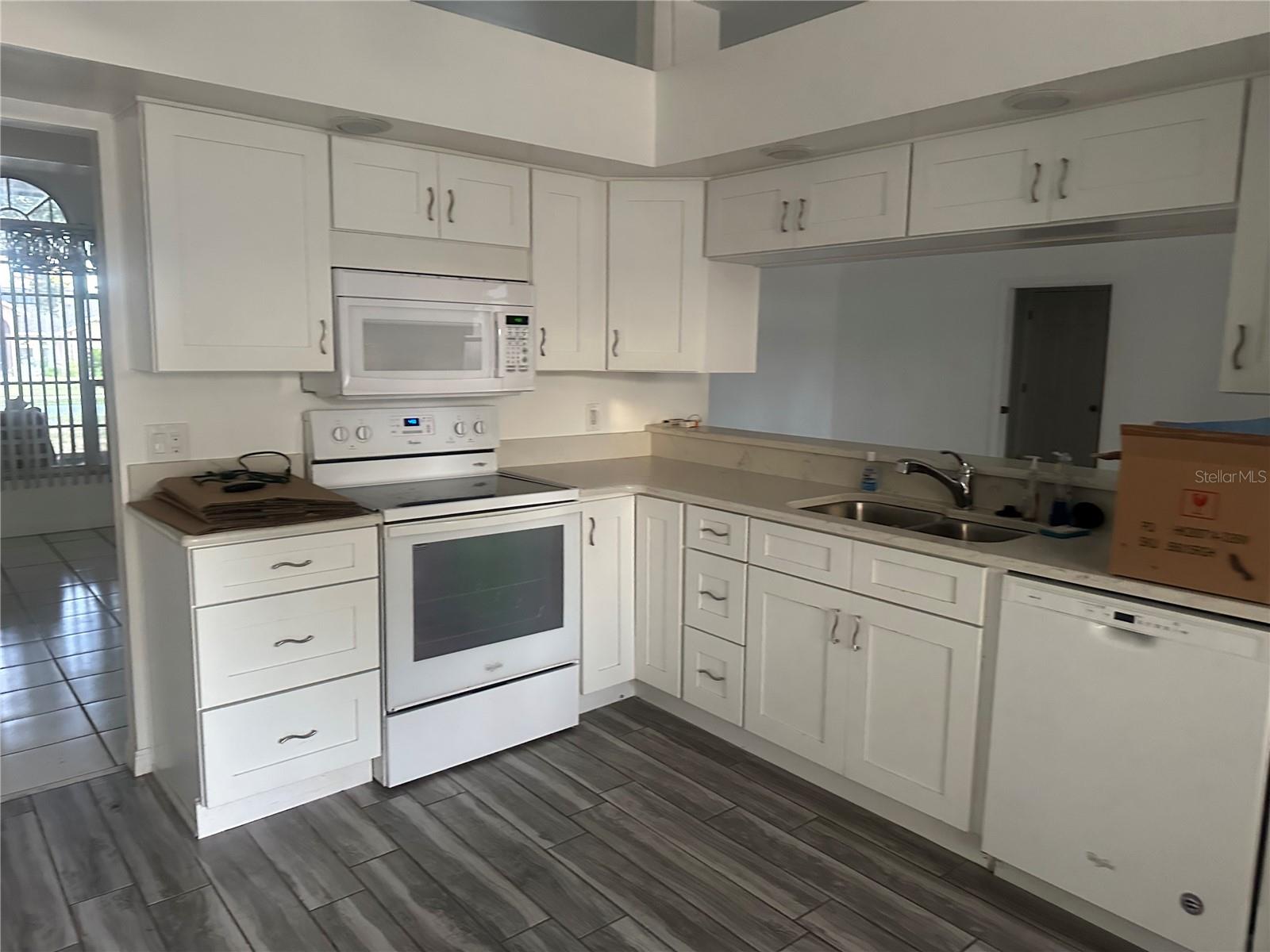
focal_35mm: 24
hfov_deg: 71.6
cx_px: 635
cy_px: 476
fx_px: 881
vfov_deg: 56.8
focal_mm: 6.86
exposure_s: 1/60
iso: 640
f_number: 1.78
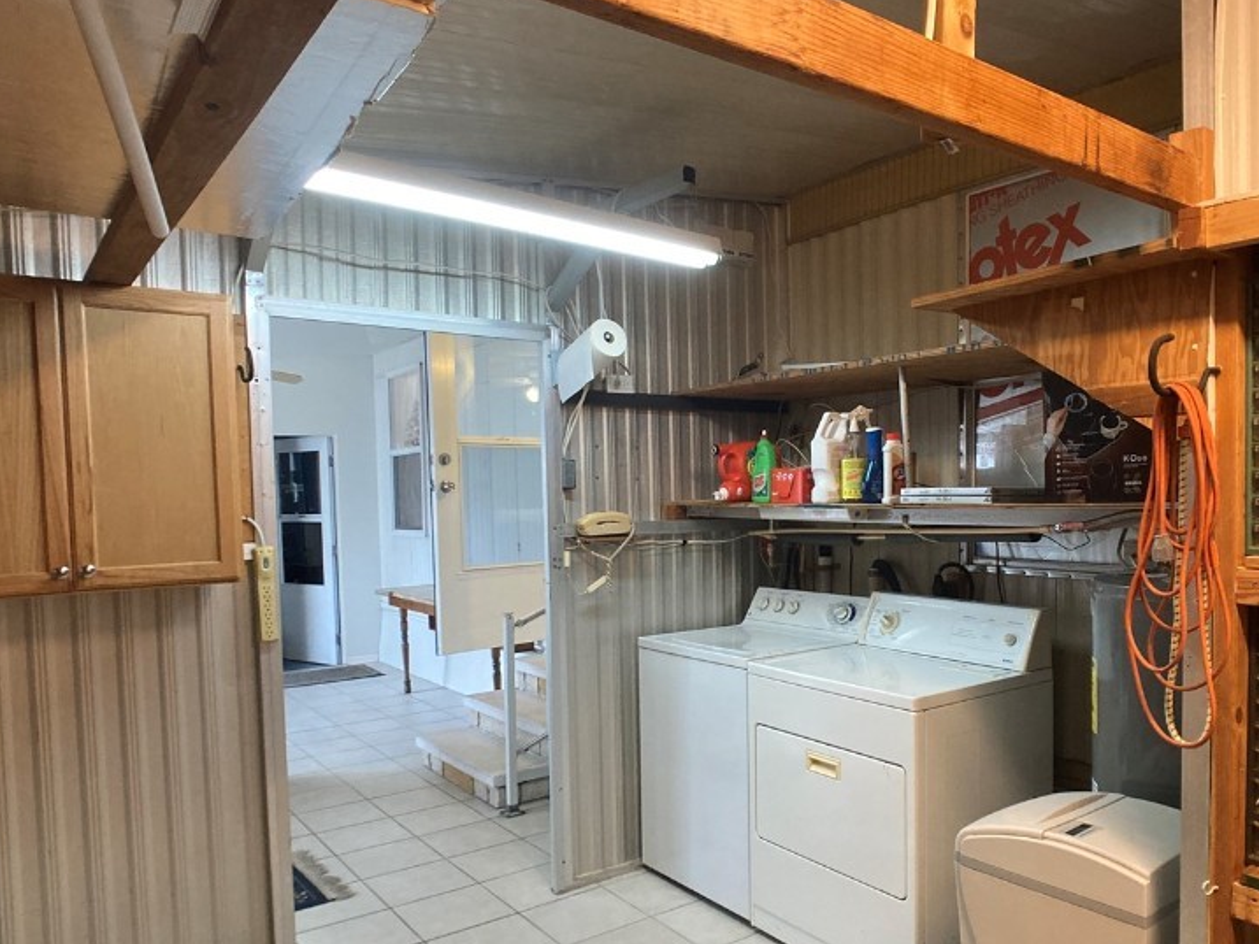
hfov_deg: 46.5
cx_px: 771
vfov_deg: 35.9
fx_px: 1455
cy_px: 523
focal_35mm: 40
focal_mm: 3.99
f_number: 1.8
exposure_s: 1/60
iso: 250
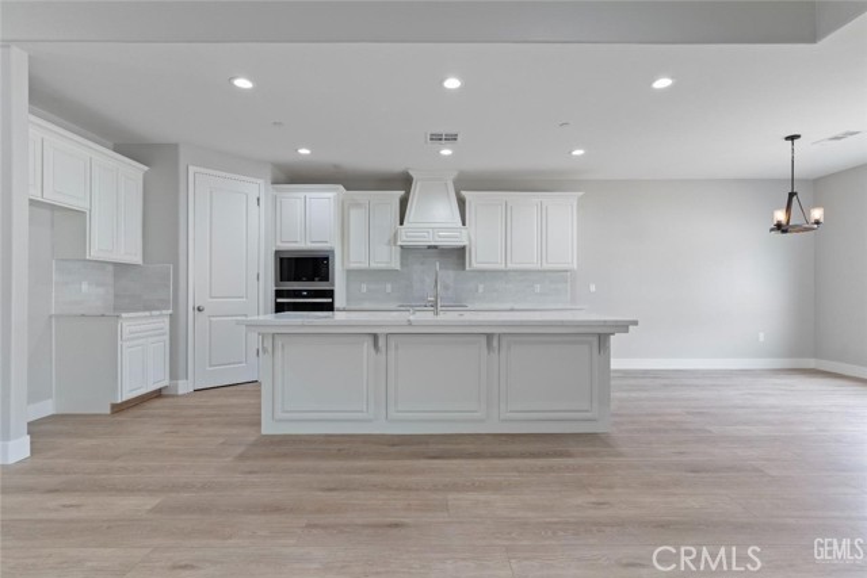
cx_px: 434
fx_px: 409
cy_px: 289
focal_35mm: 17
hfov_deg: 93.3
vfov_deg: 70.5
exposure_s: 1/15
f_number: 5.6
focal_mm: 17
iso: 400
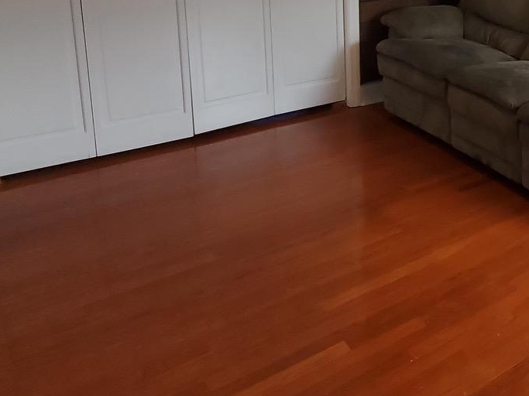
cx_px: 572
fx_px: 596
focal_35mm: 39
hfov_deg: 39.7
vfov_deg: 33.6
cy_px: -2
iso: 125
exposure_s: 1/59
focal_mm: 1.8
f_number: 2.2
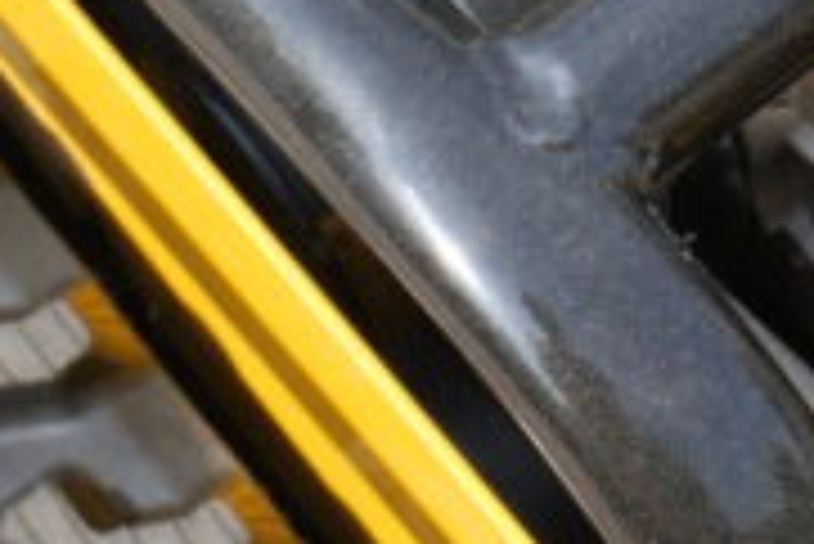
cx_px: 1457
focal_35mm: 170
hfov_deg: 11.3
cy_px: -290
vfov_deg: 7.9
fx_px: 3847
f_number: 13
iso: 160
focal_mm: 30
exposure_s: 1/60
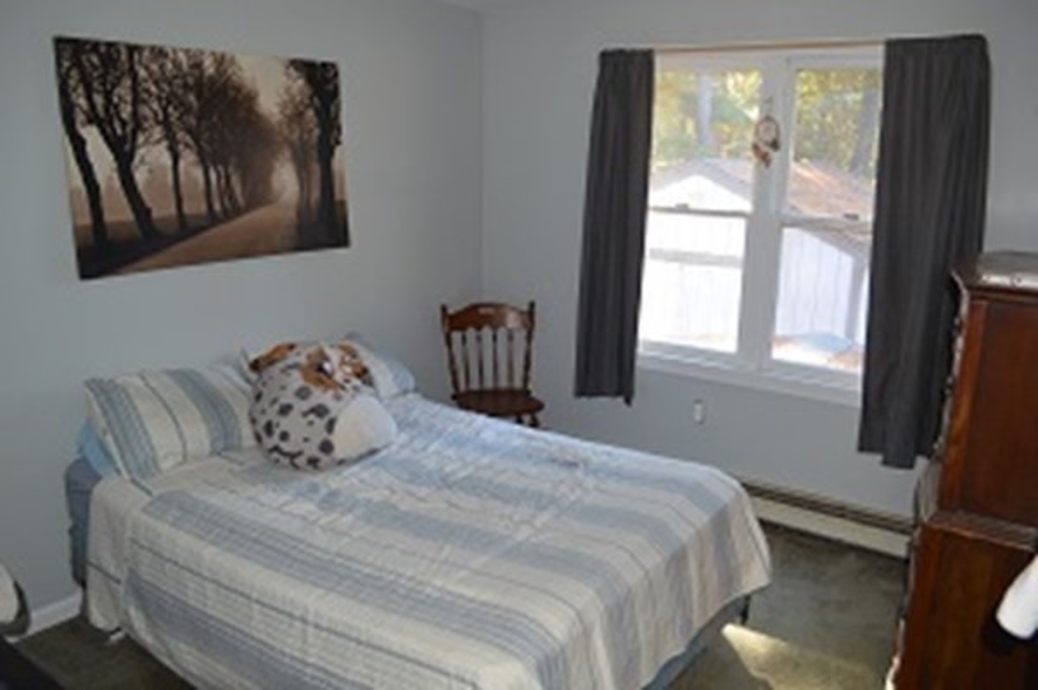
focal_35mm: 27
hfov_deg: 67.4
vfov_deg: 47.9
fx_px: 778
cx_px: 519
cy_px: 345
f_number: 4
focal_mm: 18
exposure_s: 1/60
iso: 400
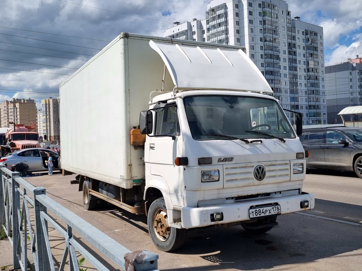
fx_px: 272
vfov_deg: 53.1
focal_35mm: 26
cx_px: 181
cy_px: 136
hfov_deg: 67.3
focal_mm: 5.4
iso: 50
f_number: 1.8
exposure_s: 1/4416
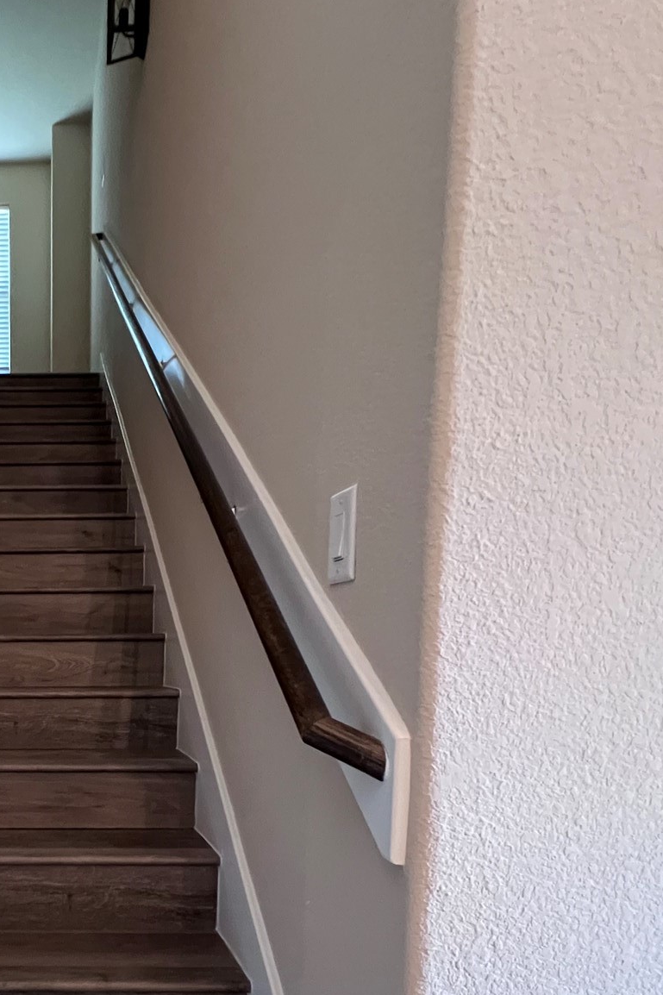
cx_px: 19
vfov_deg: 69.8
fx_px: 663
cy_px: 723
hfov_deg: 45.8
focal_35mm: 24
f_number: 1.8
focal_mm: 1.57
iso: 640
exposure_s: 1/40
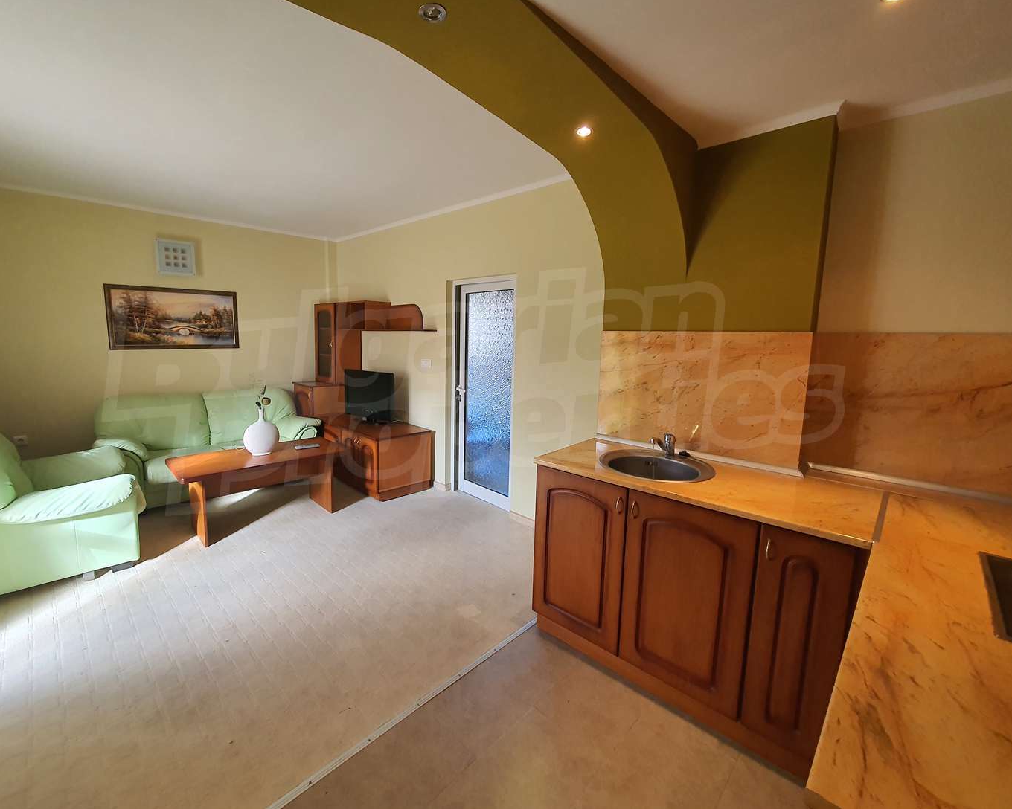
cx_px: 473
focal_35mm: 14
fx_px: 419
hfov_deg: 100.6
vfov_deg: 88.0
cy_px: 391
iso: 160
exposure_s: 1/50
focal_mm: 1.8
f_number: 2.2
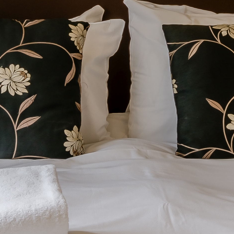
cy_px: -46
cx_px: 93
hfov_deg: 12.3
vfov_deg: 12.0
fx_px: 1086
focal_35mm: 142
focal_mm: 19
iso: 100
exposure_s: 1/60
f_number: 11
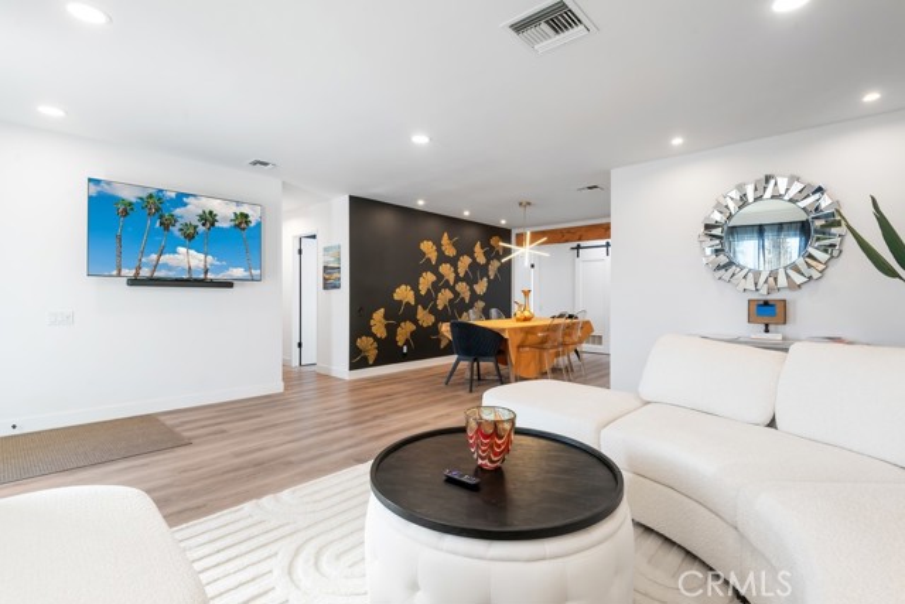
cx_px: 452
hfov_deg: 93.3
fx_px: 427
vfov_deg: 70.5
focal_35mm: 17
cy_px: 302
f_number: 8
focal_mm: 17
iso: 64
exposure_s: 1/15
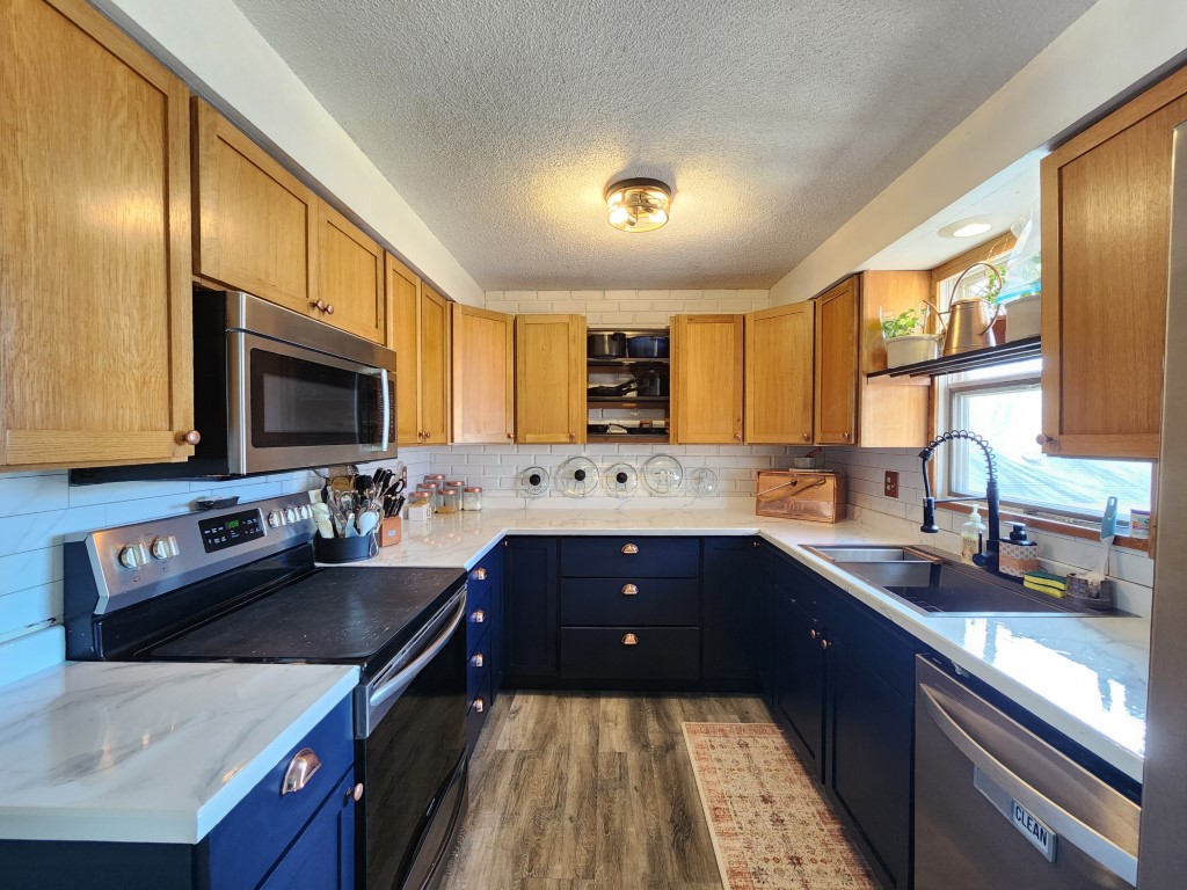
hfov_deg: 106.2
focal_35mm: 13
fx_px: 446
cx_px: 594
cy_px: 445
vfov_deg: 89.9
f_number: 2.2
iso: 400
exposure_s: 1/30
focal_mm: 2.2
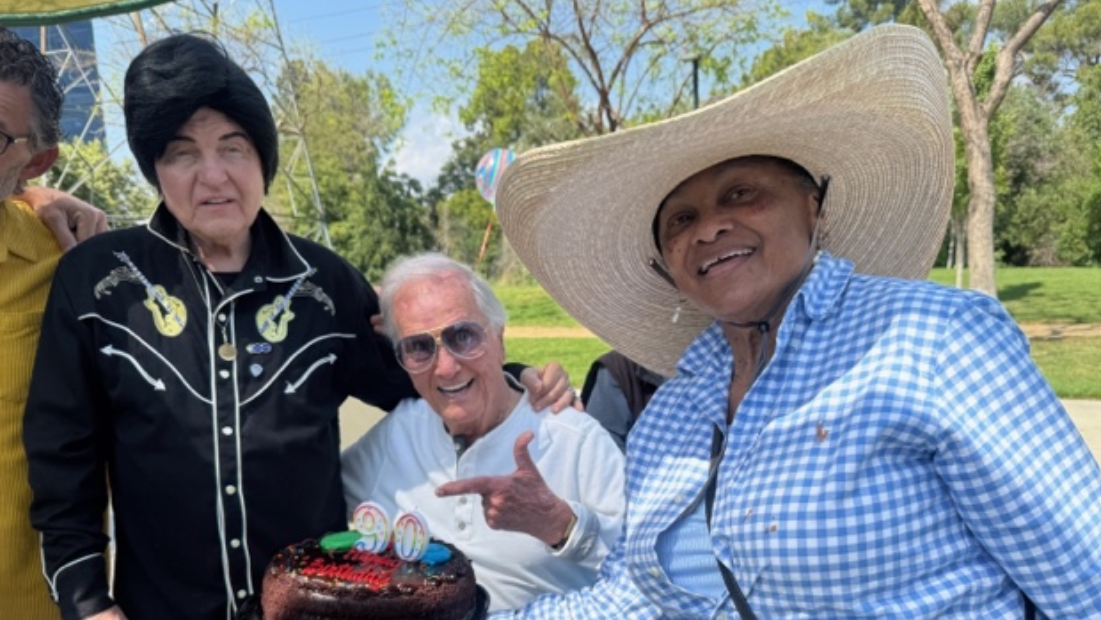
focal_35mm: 27
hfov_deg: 69.8
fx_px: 788
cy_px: 416
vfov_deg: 42.3
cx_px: 565
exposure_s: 1/1215
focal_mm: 6.76
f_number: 1.78
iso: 80
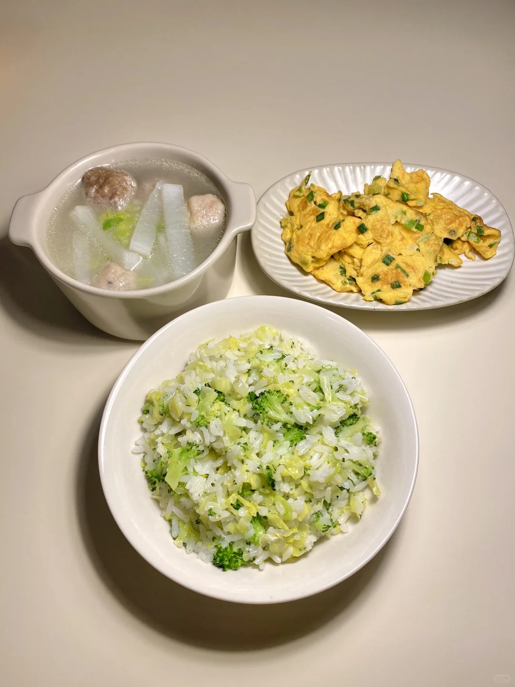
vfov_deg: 67.3
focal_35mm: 26
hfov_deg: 53.1
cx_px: 258
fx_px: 516
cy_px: 344
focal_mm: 4.25
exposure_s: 1/121
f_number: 1.8
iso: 50
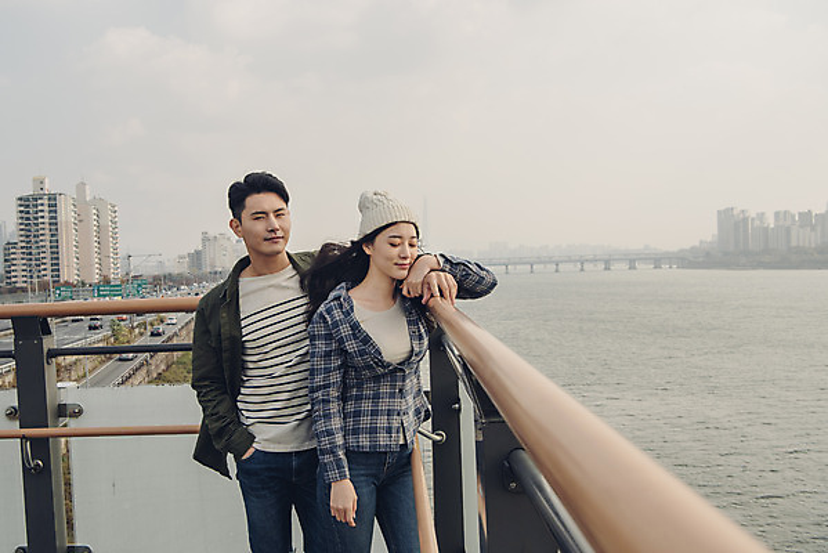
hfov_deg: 58.7
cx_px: 414
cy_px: 276
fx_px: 736
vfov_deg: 41.2
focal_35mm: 32
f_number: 7.1
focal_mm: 32
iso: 250
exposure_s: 1/800
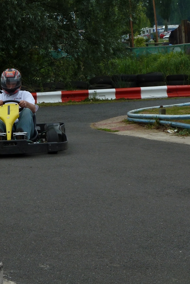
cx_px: 28
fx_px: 1171
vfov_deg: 13.9
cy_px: 127
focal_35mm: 148
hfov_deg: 9.2
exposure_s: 1/500
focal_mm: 15.8
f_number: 4.3
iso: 80
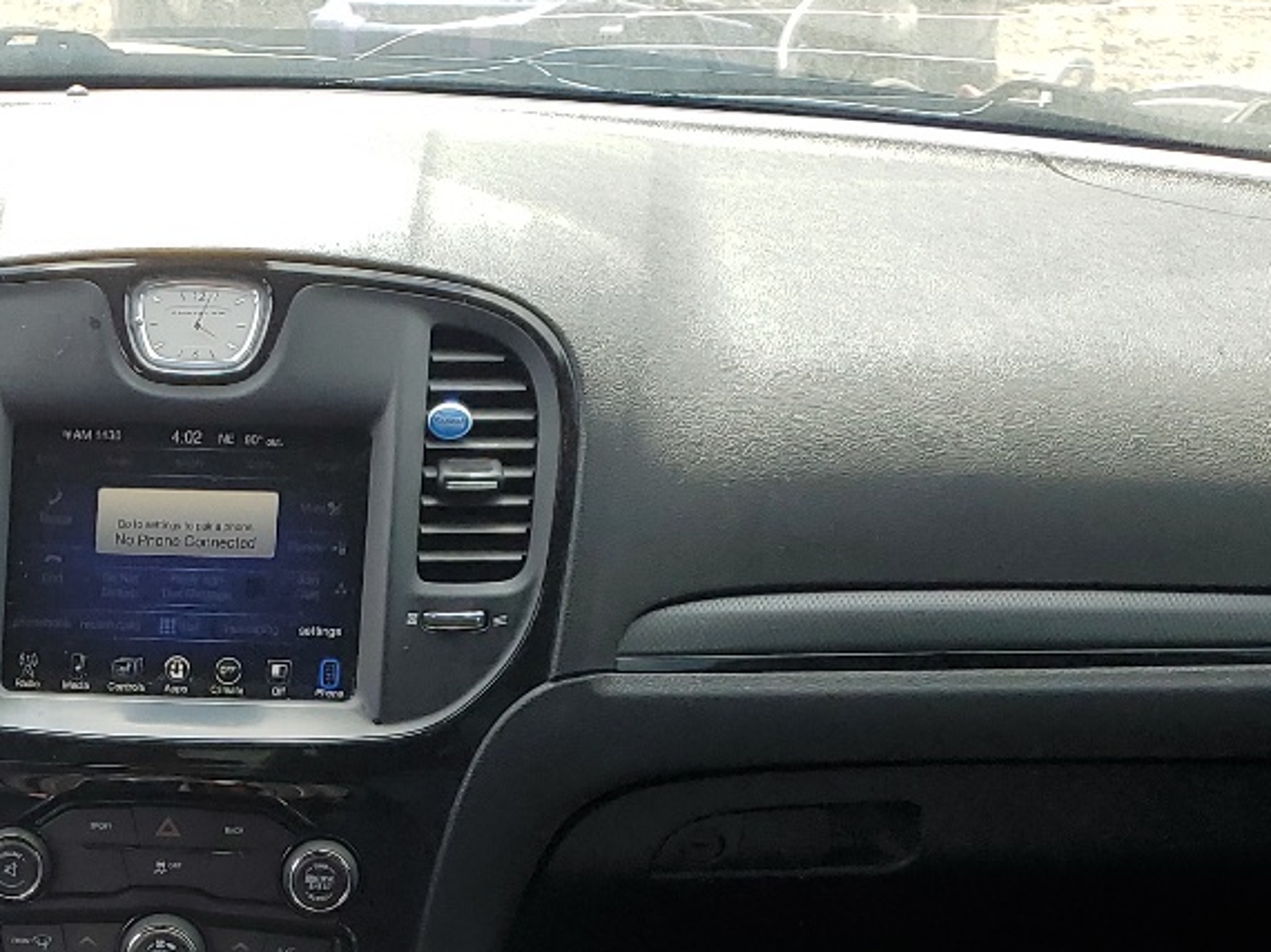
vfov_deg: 18.5
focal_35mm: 73
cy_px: 1309
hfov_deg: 25.6
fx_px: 2679
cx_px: 65
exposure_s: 1/417
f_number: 1.5
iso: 50
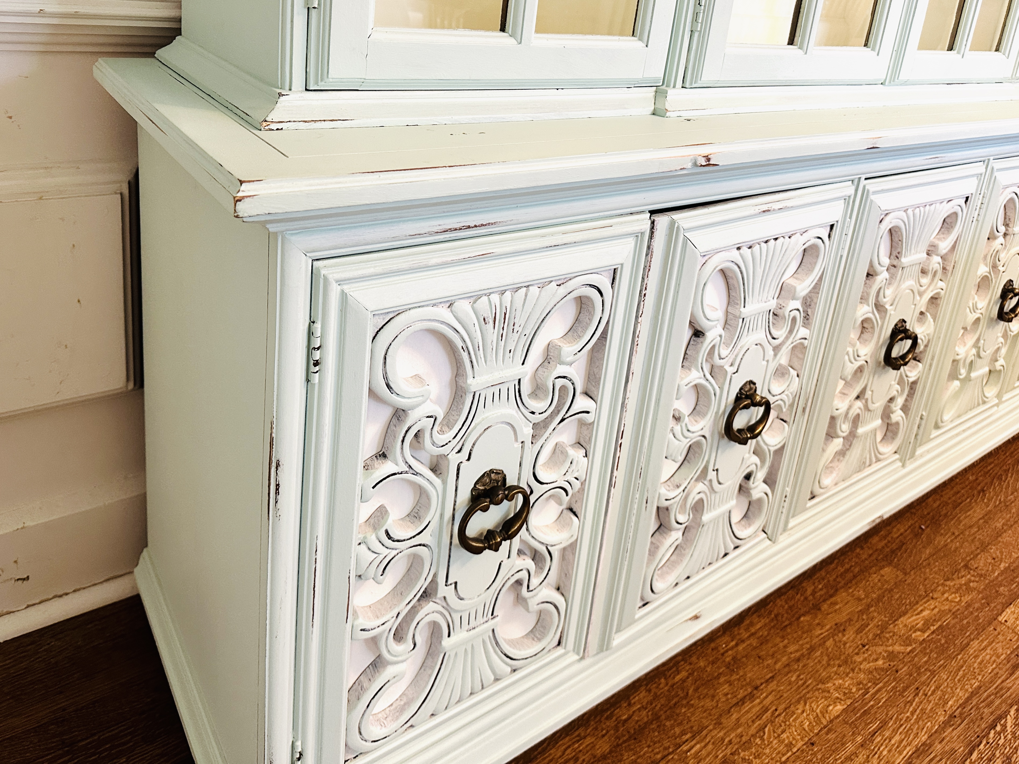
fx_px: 706
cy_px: 382
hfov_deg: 71.6
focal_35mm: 24
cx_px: 510
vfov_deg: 56.8
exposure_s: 1/60
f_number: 1.78
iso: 320
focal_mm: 6.86
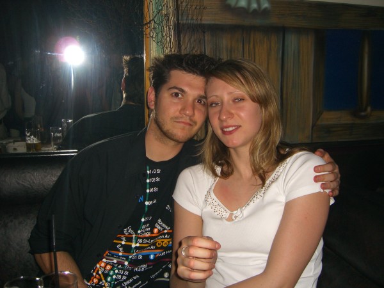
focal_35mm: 38
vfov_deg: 37.7
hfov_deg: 49.0
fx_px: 422
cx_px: 192
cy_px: 144
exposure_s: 1/60
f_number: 2.8
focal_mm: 7.9
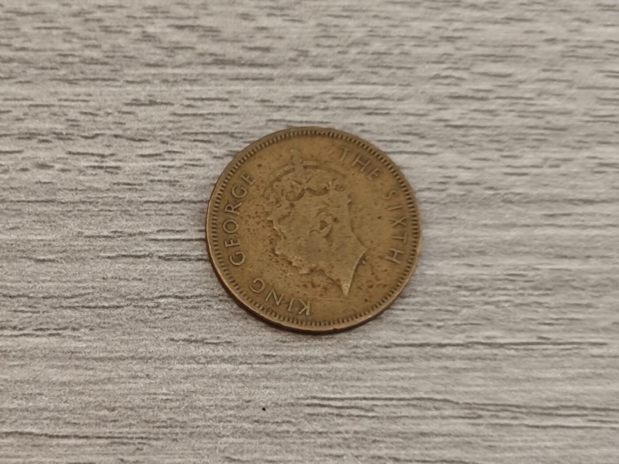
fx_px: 1341
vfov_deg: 19.6
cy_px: 232
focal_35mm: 75
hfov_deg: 26.0
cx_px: 310
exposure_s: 1/50
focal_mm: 8.7
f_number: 1.9
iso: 500
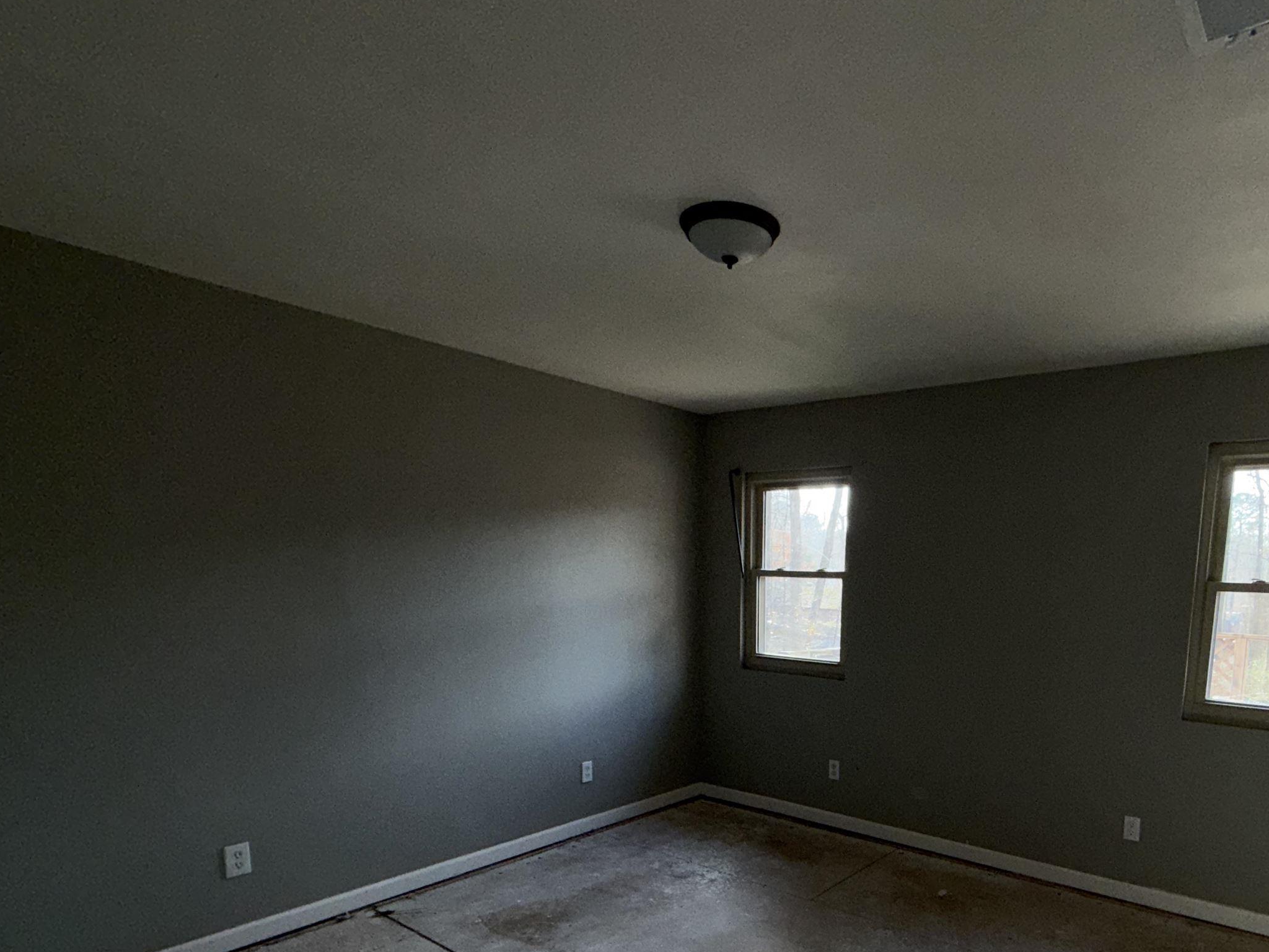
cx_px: 827
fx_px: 770
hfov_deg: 76.9
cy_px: 687
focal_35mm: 21
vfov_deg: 60.7
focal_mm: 2.22
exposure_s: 1/121
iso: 64
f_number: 2.2
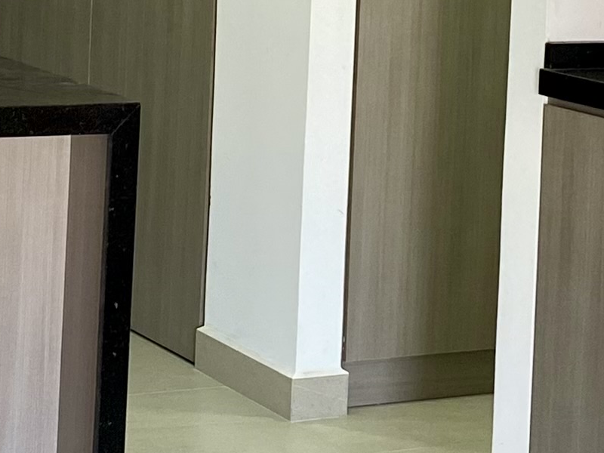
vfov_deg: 11.1
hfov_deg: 15.0
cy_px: -79
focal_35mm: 131
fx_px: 2286
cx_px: 218
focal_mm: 4.25
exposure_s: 1/101
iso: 125
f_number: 1.8
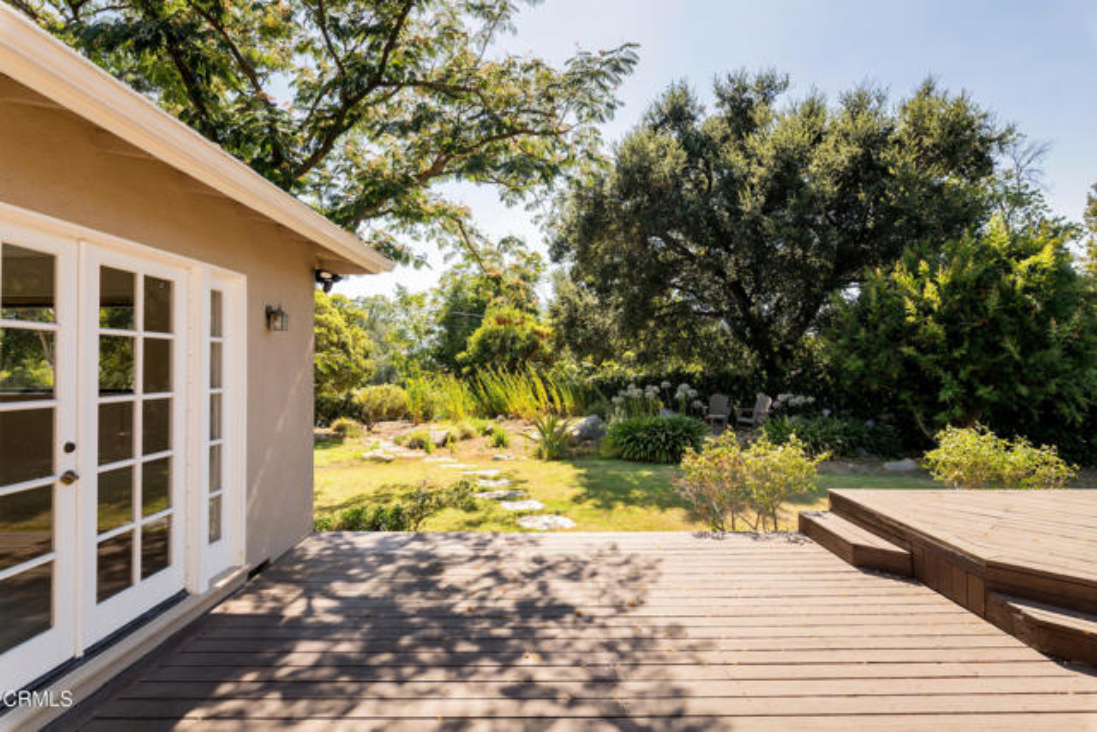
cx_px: 548
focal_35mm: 19
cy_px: 366
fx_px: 579
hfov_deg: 86.9
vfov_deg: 64.6
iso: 64
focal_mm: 19
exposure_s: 1/125
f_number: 10
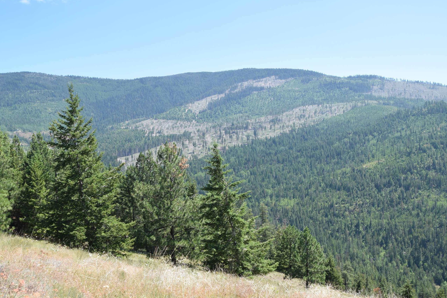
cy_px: 160
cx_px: 213
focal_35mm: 36
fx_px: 447
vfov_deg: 36.9
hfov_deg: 53.1
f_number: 9
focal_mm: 20
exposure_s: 1/320
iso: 200
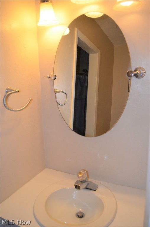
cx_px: 75
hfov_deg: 47.7
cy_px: 114
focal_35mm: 27
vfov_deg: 67.5
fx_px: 170
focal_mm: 18
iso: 360
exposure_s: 1/125
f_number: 3.5
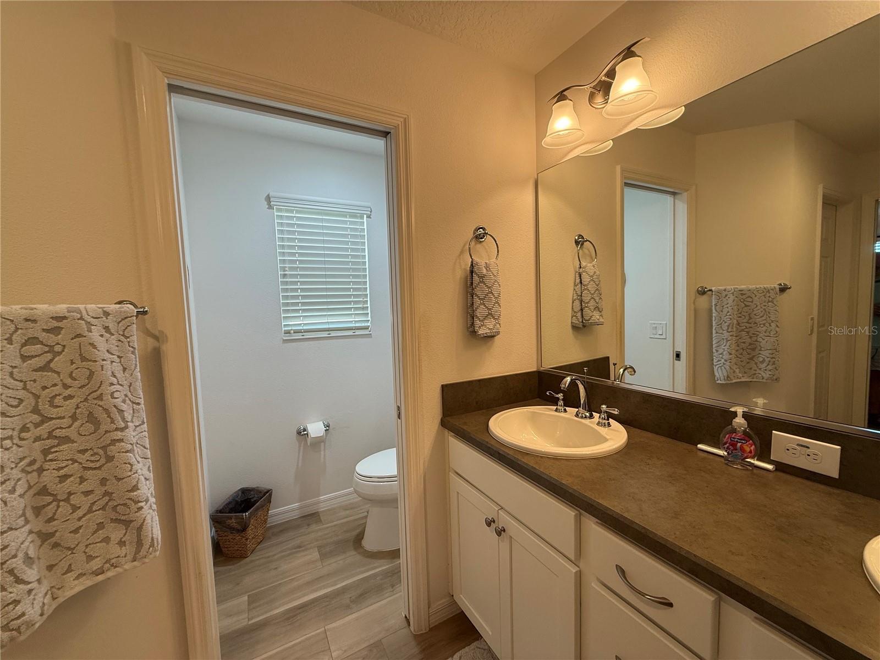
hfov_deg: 102.1
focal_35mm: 14
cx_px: 440
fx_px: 356
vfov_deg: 85.7
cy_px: 330
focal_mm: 2.22
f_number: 2.2
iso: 100
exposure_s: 1/120
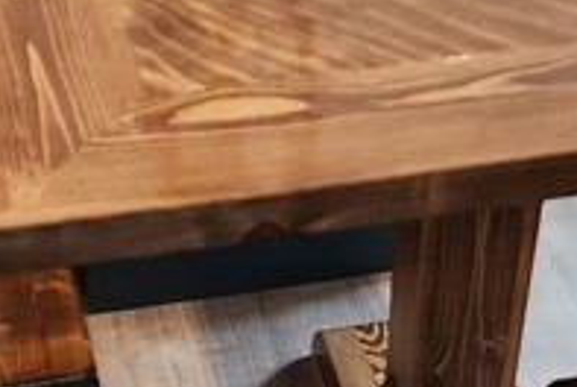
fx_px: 1557
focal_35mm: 97
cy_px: 469
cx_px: 322
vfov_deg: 13.7
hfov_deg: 21.0
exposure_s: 1/120
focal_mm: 6.4
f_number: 1.8
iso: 800
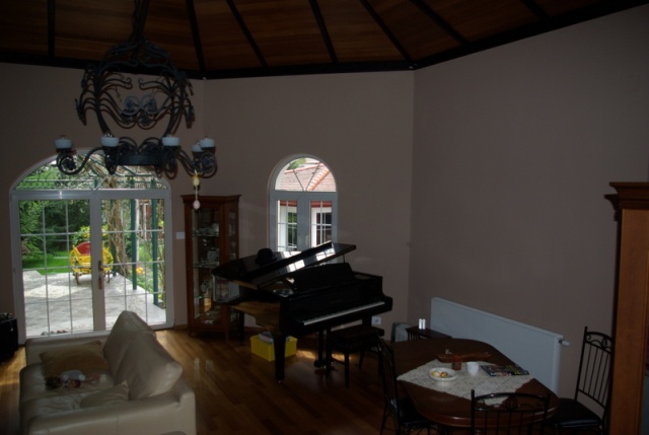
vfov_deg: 48.1
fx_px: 488
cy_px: 218
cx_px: 324
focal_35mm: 27
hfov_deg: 67.3
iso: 100
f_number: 3.5
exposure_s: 1/125
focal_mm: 18
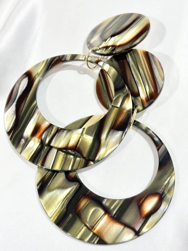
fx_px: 377
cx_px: 94
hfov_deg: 28.0
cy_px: 126
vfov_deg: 36.8
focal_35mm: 52
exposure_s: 1/100
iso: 32
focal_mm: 5.96
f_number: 1.6
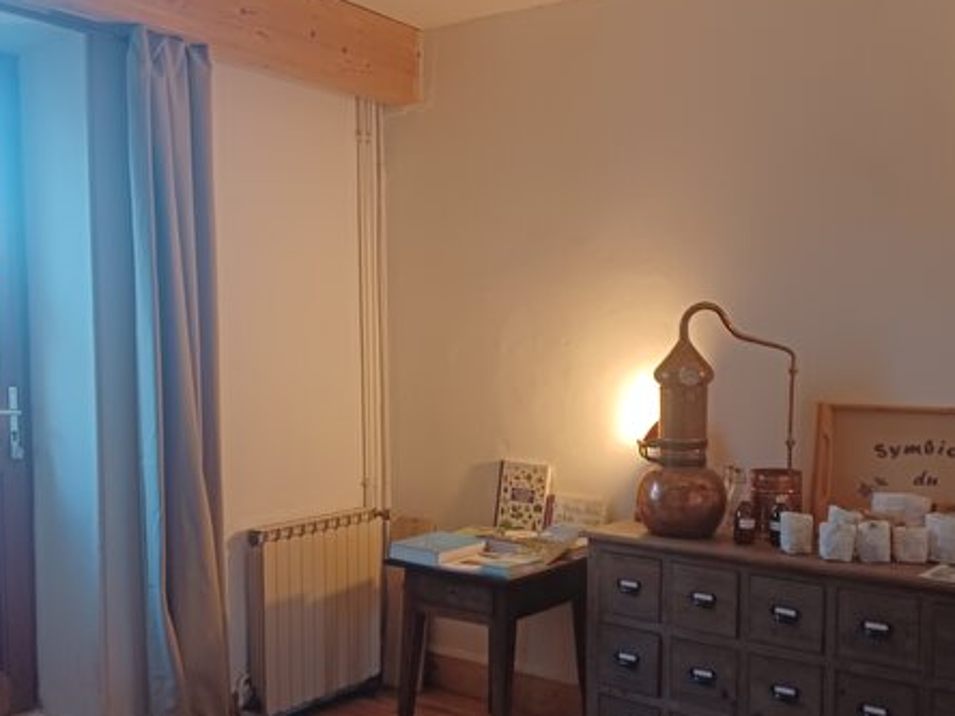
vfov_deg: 36.7
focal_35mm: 39
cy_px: 430
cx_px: 481
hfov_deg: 47.9
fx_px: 1076
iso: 320
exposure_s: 1/50
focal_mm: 4.6
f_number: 1.8
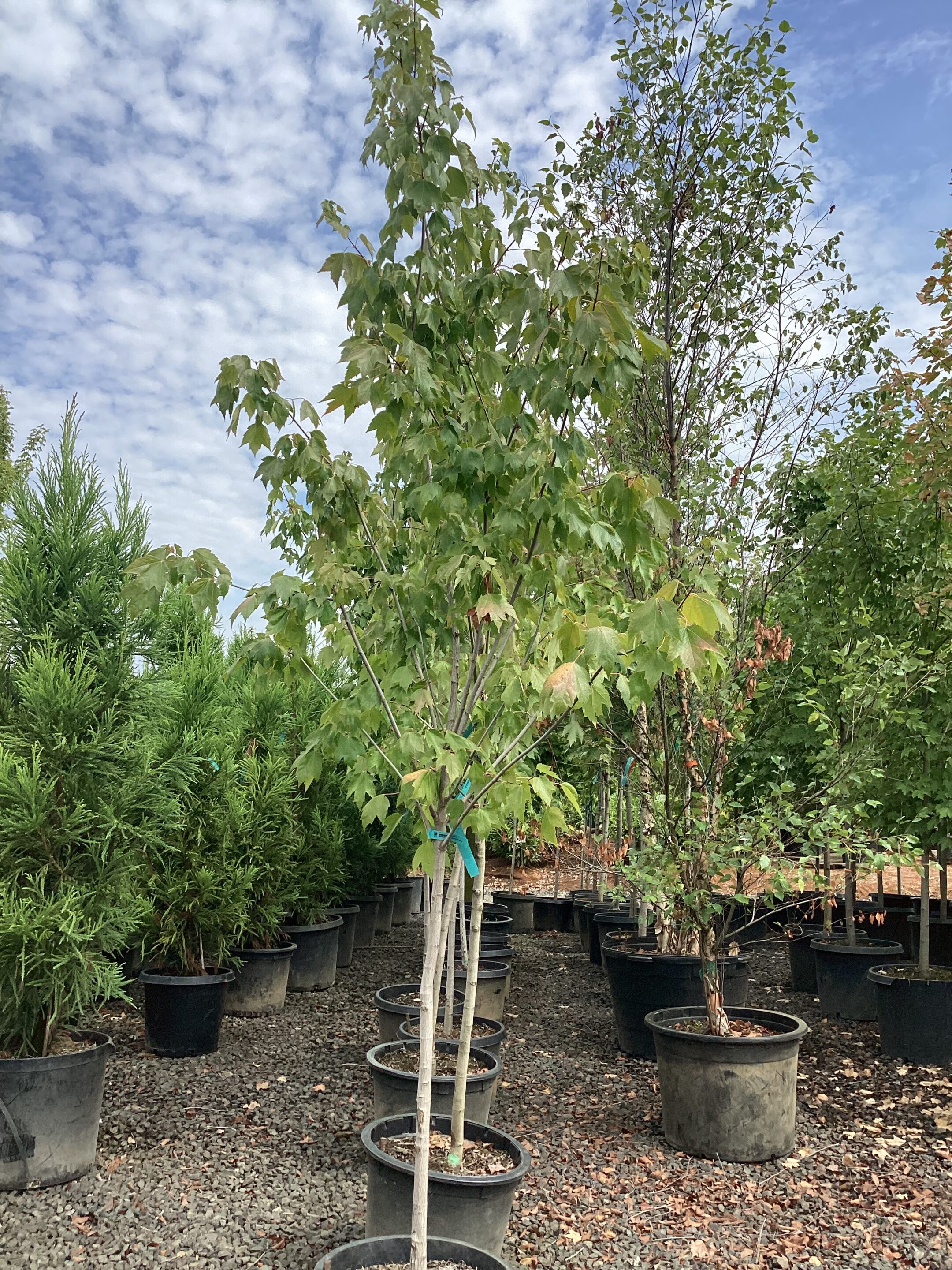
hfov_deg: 45.4
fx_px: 1137
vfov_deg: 58.4
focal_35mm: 31
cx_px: 476
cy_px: 635
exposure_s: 1/1072
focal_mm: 3.3
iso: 25
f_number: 2.4
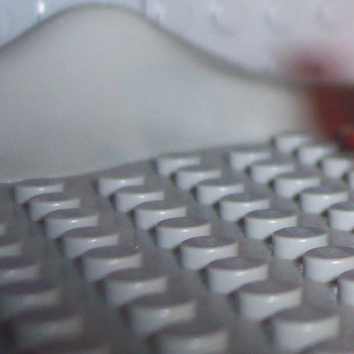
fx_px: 1493
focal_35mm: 129
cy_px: -112
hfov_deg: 12.3
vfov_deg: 13.0
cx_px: 649
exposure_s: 1/30
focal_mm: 8
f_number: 2.8
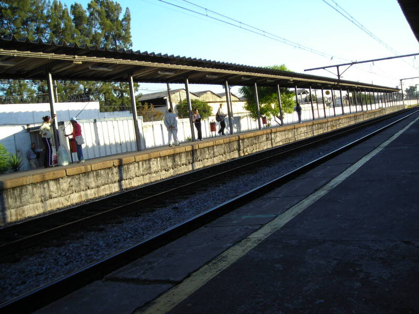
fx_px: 460
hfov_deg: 49.0
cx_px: 210
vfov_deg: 37.7
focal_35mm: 38
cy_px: 157
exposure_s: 1/170
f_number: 3.2
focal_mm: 6.3
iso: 50
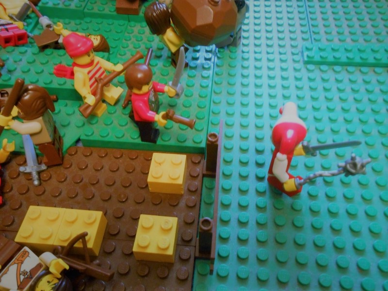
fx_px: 336
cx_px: 194
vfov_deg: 46.8
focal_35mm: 30
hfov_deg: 60.0
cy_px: 146
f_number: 3.8
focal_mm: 5.3
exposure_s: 1/3
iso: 400
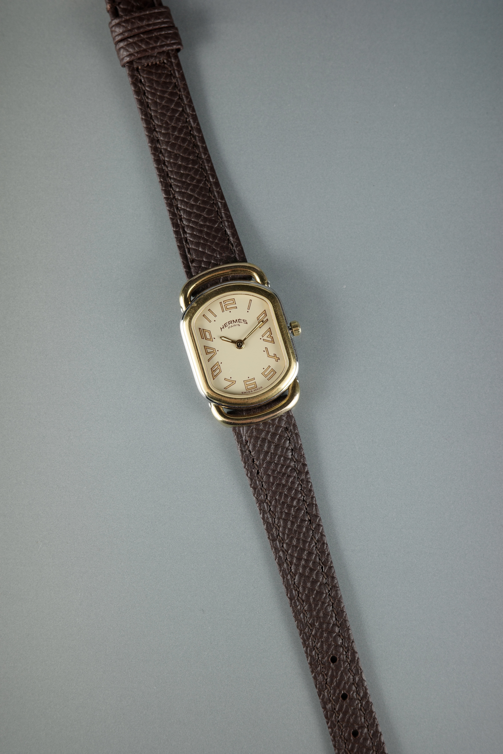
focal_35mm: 40
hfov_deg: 33.4
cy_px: 377
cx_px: 252
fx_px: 838
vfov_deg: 48.5
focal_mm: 26
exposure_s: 1/50
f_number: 4.5
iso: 200
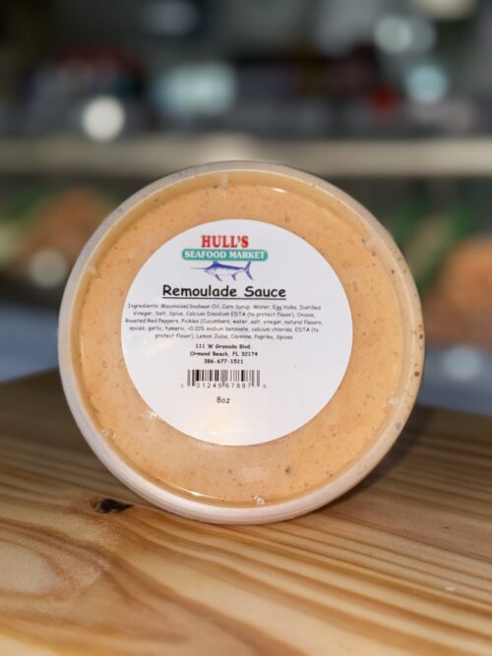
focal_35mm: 48
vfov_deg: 39.7
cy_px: 328
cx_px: 246
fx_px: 910
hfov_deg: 30.3
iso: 50
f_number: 1.78
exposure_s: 1/633
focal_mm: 6.76
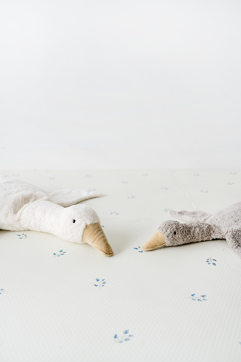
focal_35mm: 35
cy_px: 181
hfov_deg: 37.8
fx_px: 352
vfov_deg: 54.5
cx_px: 120
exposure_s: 1/100
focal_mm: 35
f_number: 4
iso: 160
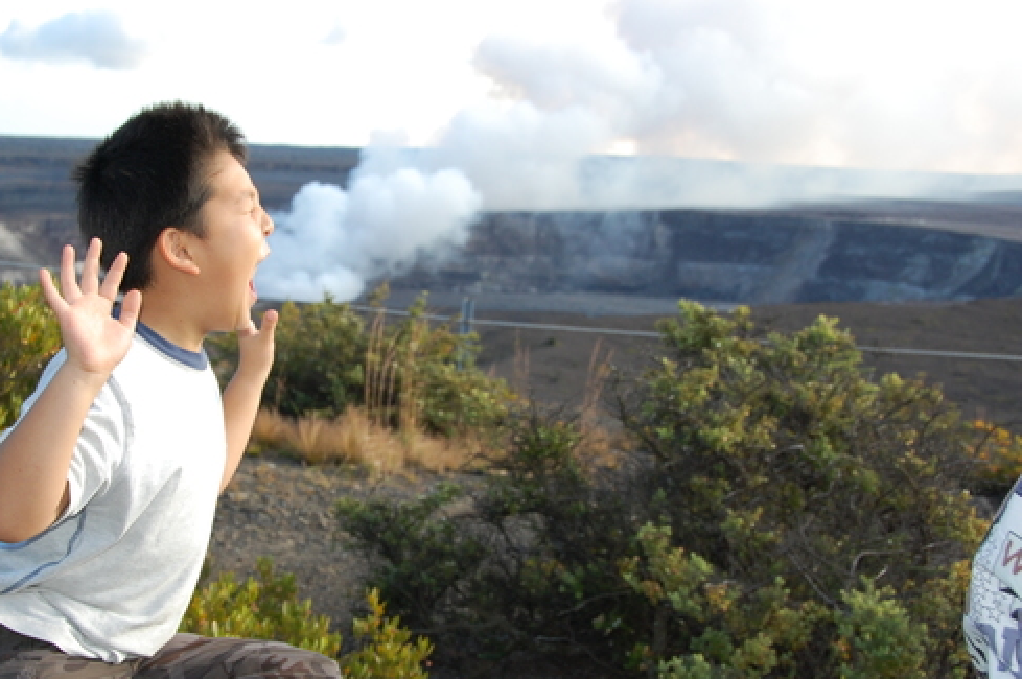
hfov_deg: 36.1
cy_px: 387
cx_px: 378
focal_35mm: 55
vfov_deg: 24.5
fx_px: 1560
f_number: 5.6
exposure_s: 1/500
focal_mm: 28
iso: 400
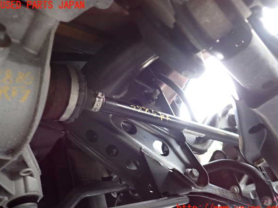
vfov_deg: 45.4
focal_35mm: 31
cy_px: 107
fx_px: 249
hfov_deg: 58.4
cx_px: 141
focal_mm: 5.4
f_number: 2.3
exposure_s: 1/30
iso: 500
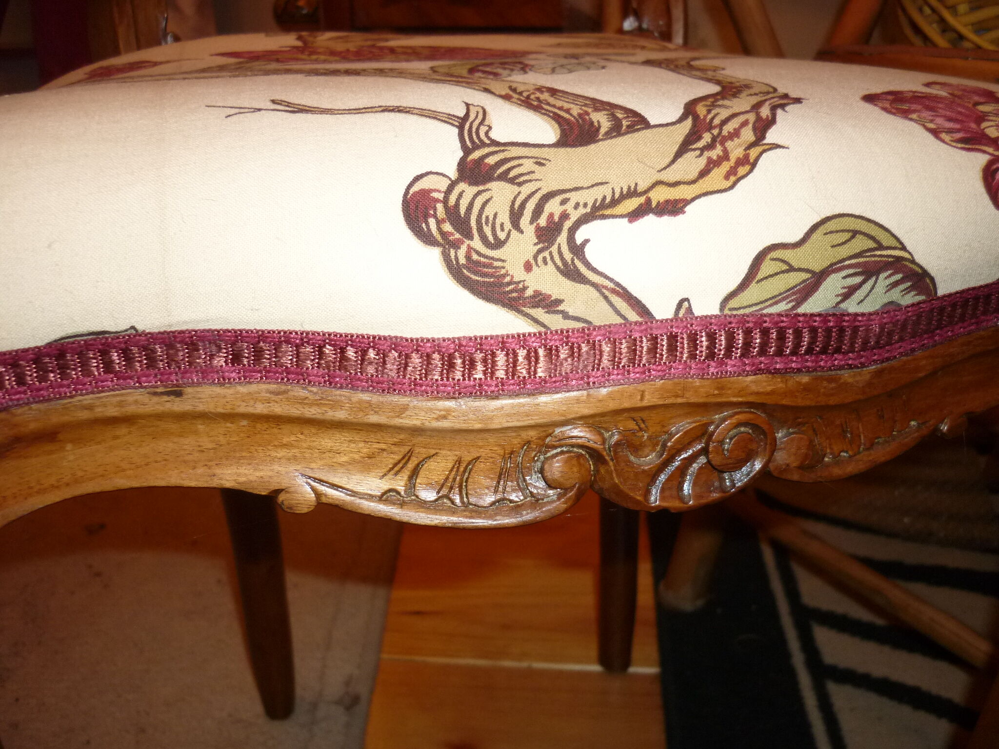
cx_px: 500
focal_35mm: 33
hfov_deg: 55.4
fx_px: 952
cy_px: 374
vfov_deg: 42.9
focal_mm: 5.5
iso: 200
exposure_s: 1/30
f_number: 2.8
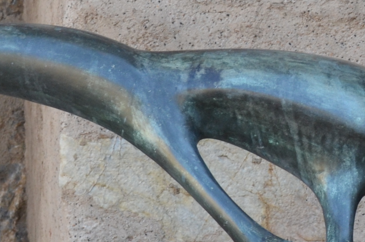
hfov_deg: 11.6
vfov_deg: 7.9
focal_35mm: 174
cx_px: 445
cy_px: 112
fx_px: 1761
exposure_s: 1/125
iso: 400
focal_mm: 26
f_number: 5.6
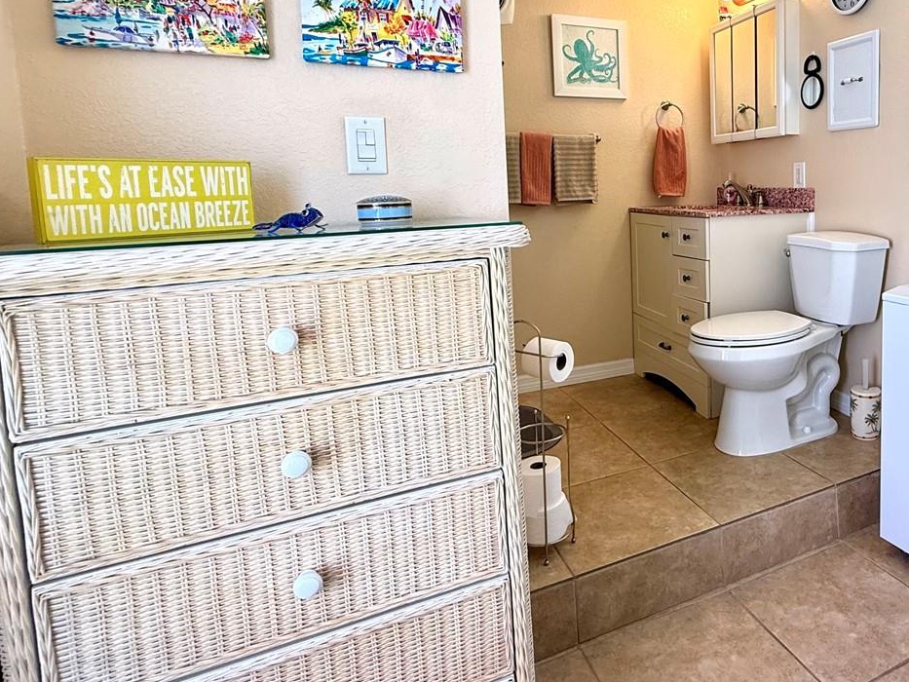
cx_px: 677
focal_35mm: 24
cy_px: 246
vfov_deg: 56.0
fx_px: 630
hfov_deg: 67.2
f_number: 2.2
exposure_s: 1/120
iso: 160
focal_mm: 2.22
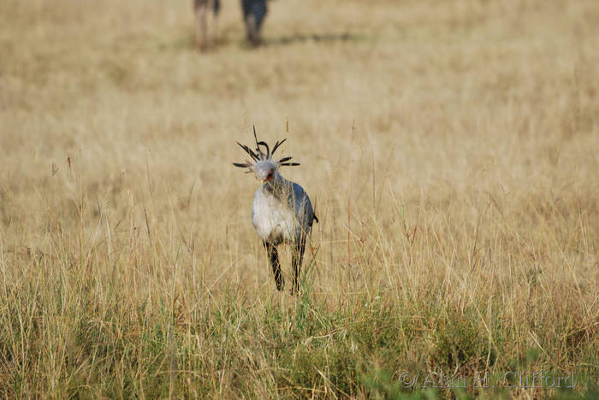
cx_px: 300
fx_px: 9991
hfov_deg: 3.4
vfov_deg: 2.3
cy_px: 200
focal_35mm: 600
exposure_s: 1/400
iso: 100
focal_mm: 400
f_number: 6.3
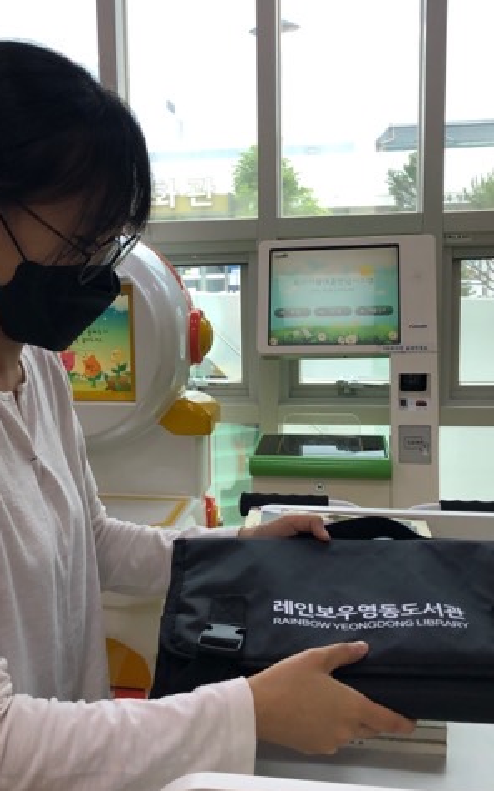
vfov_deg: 49.3
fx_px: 861
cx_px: 175
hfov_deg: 31.8
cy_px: 398
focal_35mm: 40
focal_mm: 3.99
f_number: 1.8
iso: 50
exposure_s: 1/120
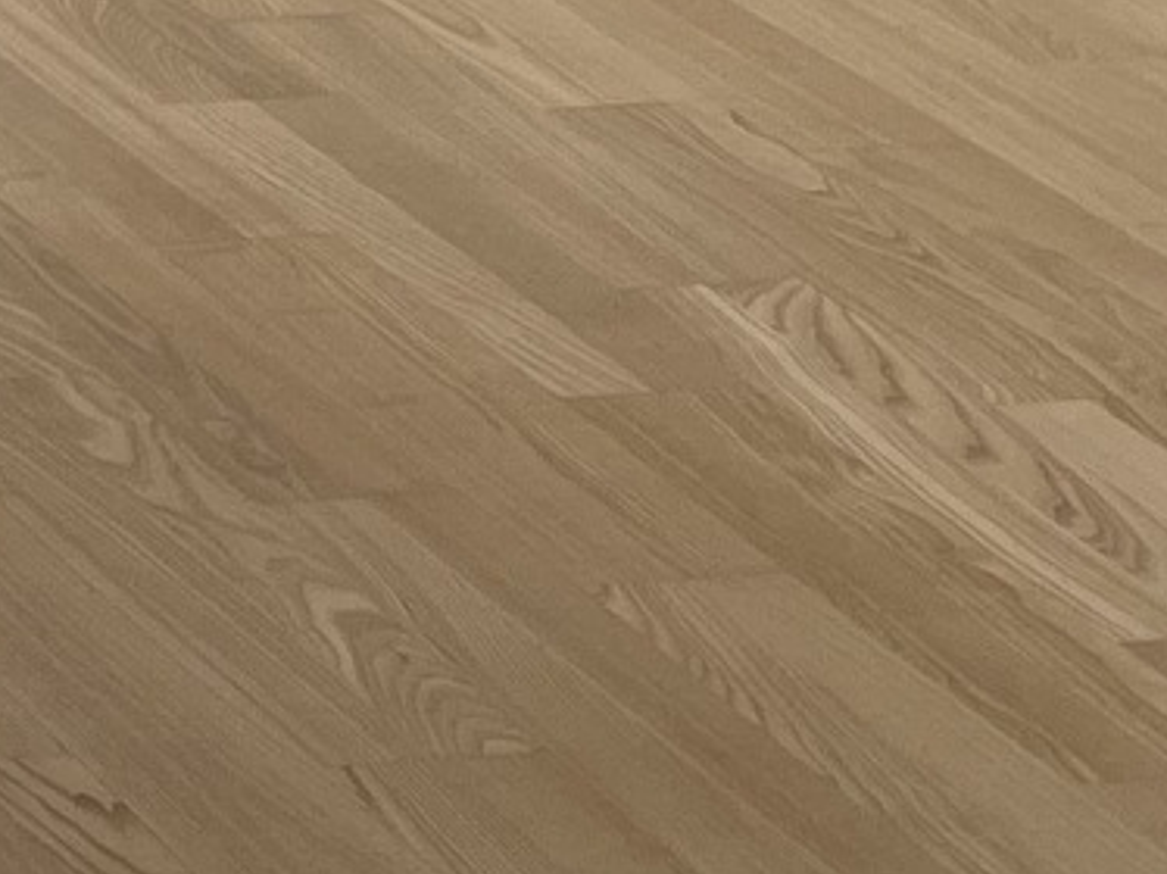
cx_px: -1841
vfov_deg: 7.5
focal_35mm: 178
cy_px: -1611
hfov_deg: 9.6
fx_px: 5997
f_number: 1.6
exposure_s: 1/126
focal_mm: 4.2
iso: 32
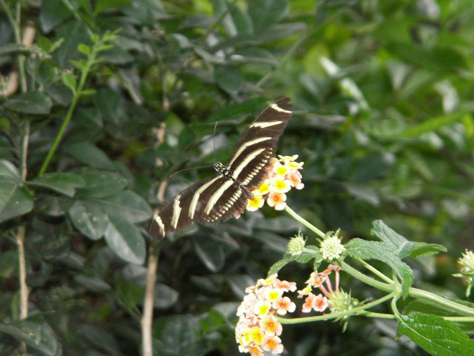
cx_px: 237
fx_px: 2383
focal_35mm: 174
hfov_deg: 11.4
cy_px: 178
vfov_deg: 8.5
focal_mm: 28.44
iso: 160
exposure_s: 1/40
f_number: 4
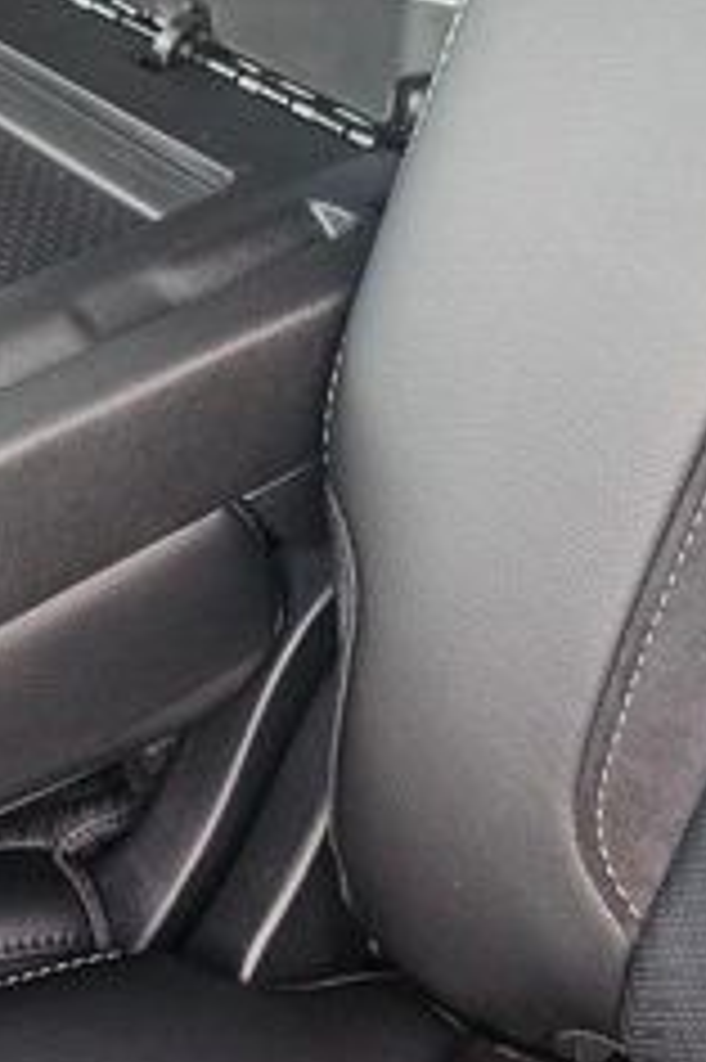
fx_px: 1915
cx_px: -49
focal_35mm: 65
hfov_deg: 20.1
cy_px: 270
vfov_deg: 30.5
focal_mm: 5.4
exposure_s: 1/120
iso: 640
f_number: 1.8
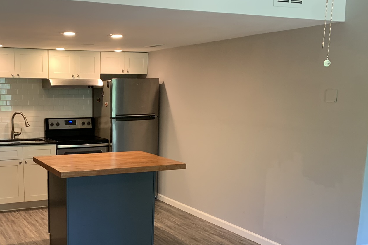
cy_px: 183
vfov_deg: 30.0
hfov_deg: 43.2
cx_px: 95
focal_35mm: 44
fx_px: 450
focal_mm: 4.25
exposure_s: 1/60
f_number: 1.8
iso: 160
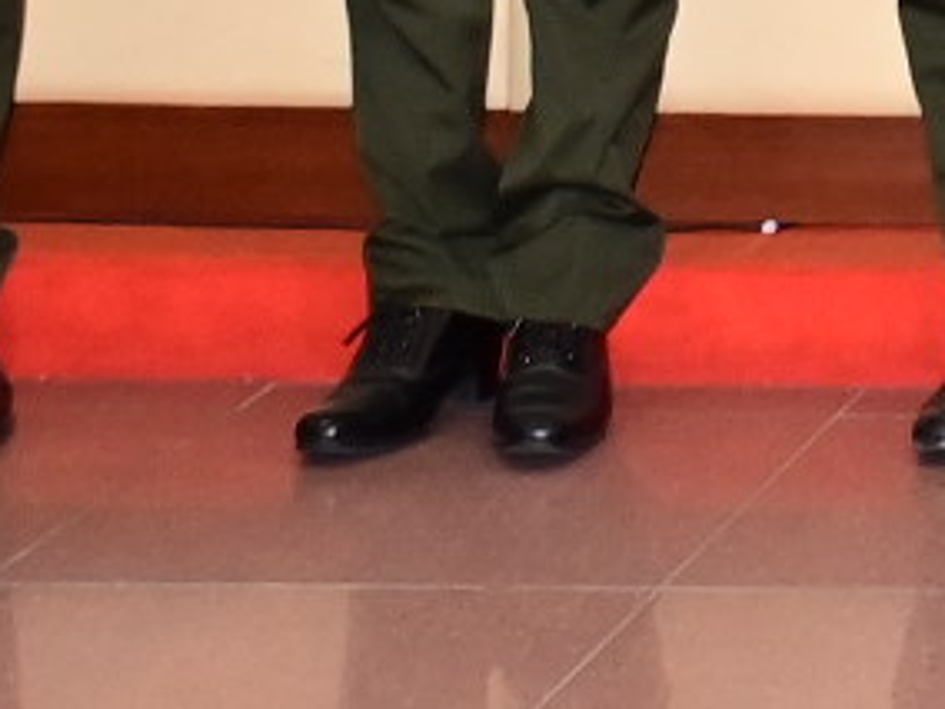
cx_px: 2170
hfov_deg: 9.8
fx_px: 4914
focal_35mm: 180
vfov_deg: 7.8
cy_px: -882
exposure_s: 1/200
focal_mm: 18
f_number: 3.5
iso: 1250
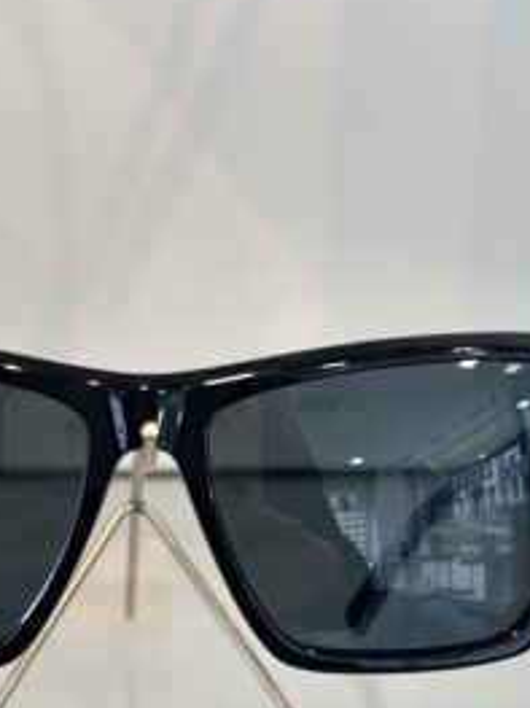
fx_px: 1348
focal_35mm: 66
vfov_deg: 29.0
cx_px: 156
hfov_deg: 22.1
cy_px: 513
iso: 200
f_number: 1.6
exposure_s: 1/50
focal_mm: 5.96
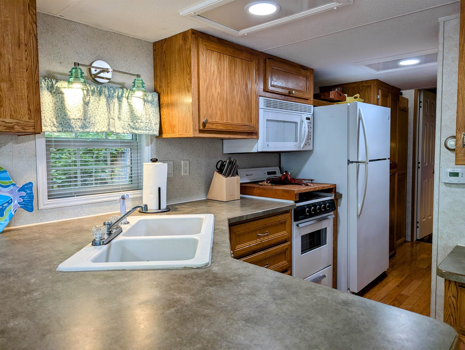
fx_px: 323
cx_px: 232
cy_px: 175
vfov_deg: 56.9
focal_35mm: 24
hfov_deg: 71.5
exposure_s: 1/40
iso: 22
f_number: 1.68
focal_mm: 6.9
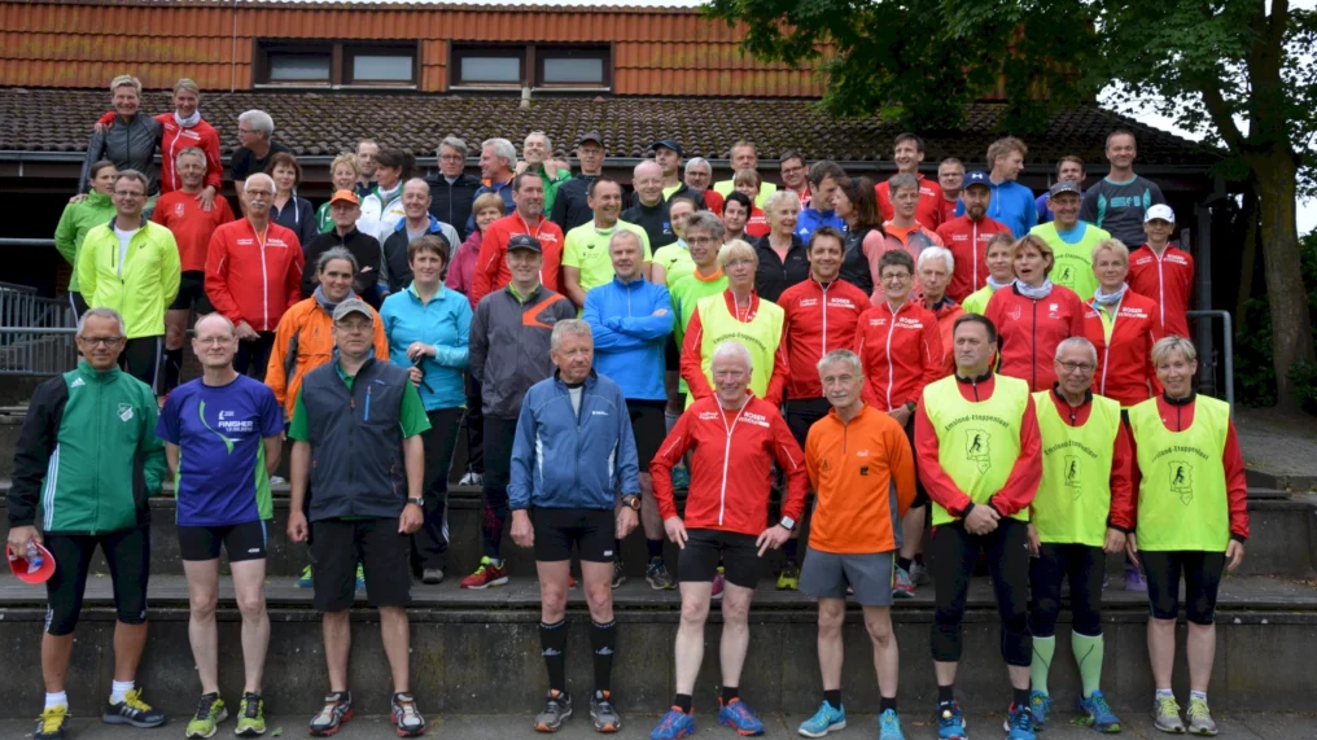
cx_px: 656
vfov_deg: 31.1
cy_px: 307
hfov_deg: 52.8
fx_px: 1327
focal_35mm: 38
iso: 800
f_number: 3.8
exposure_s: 1/800
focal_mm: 24
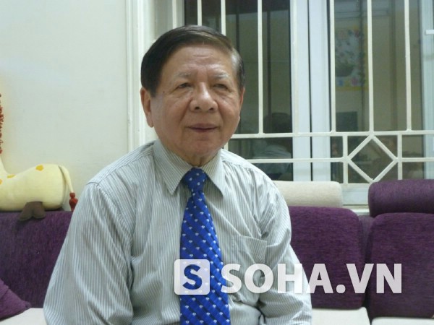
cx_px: 217
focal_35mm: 40
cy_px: 162
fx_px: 502
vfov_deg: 36.0
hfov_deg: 46.8
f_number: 3.6
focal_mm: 6.5
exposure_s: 1/8
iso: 400
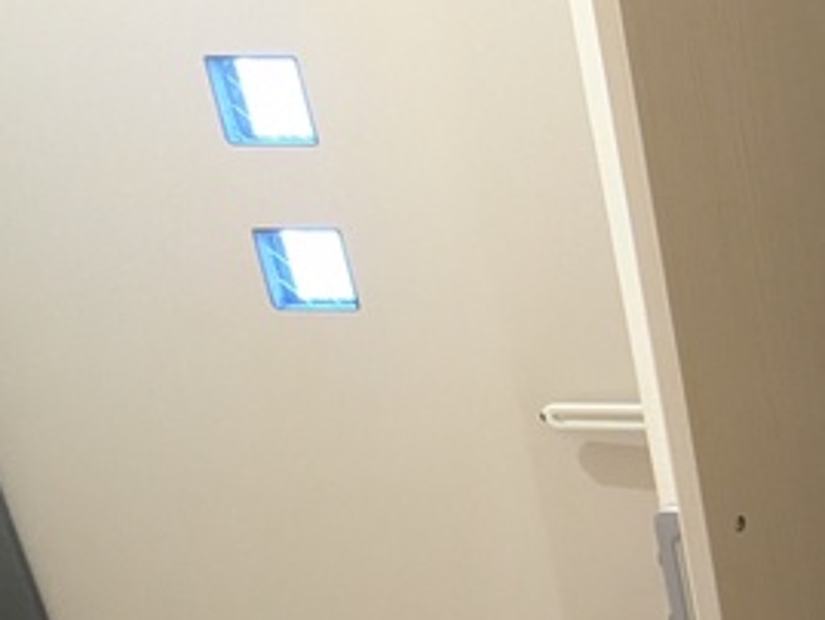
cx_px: 1290
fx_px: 1192
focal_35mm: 50
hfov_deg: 26.0
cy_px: 316
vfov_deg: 29.1
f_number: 2.2
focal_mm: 1.83
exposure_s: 1/24
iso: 614
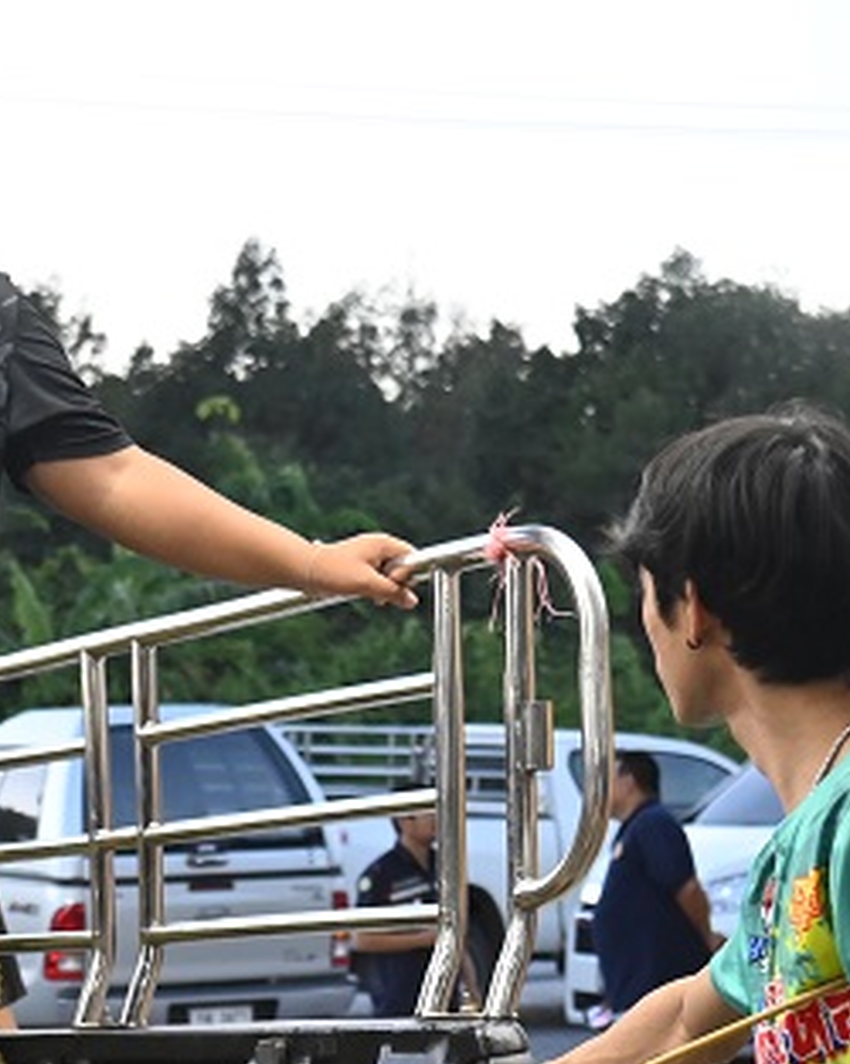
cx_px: 87
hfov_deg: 13.7
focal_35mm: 111
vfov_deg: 16.8
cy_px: 1144
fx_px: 3494
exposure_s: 1/320
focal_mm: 34
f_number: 4
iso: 2800
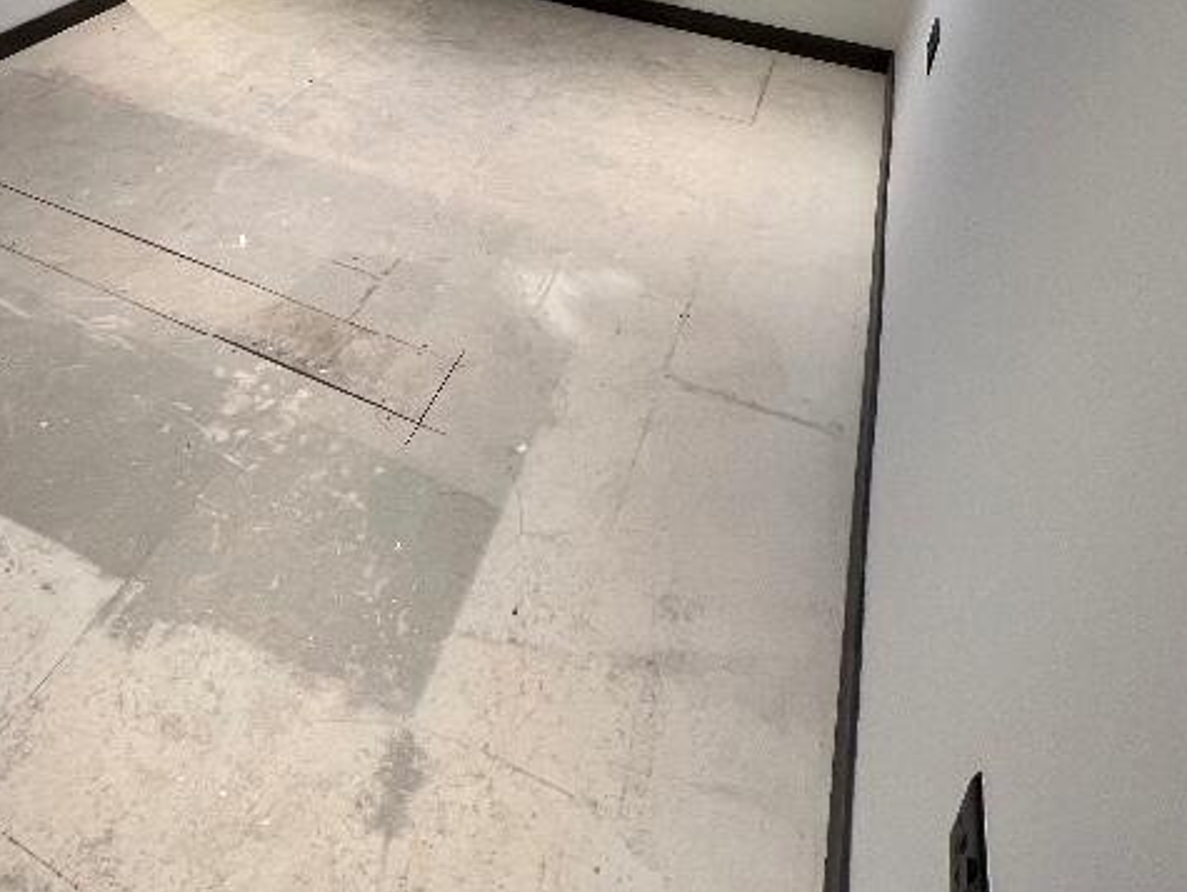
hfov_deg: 61.5
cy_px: -5
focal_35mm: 28
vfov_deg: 42.7
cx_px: 372
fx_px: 961
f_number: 1.8
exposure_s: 1/100
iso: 125
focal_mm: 1.57
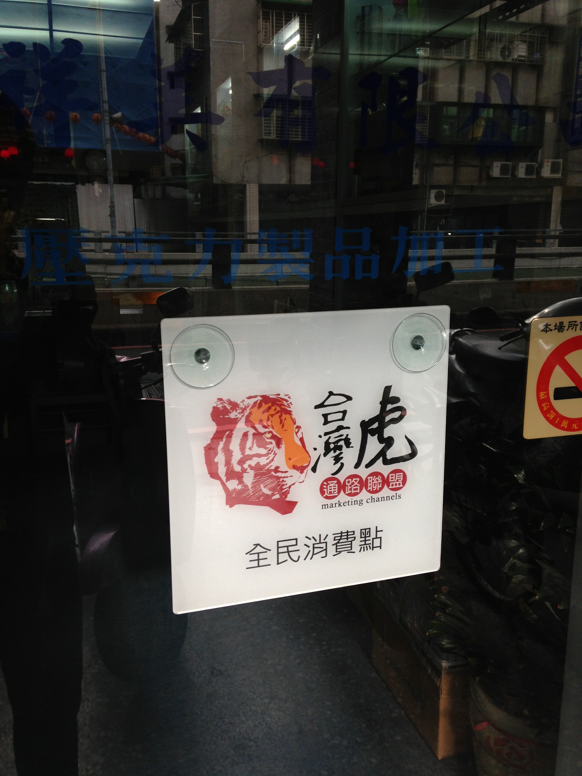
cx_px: 291
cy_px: 388
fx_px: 740
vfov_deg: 55.4
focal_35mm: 33
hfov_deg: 42.9
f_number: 2.4
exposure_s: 1/120
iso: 64
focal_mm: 4.13
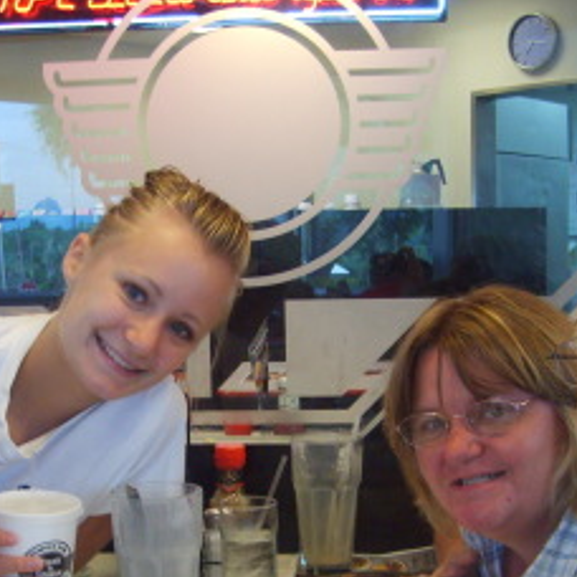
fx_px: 1150
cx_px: 273
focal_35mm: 61
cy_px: 419
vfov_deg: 27.8
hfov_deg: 28.2
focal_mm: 5.8
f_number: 2.8
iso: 140
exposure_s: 1/30
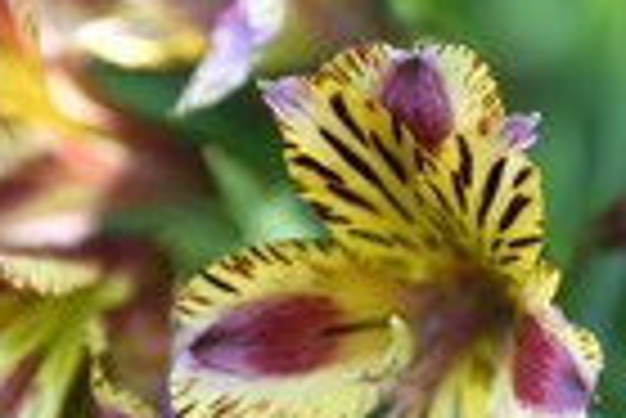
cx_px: 491
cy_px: 157
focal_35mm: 145
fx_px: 2524
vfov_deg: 9.5
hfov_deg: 14.1
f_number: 2.8
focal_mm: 48
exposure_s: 1/250
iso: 200
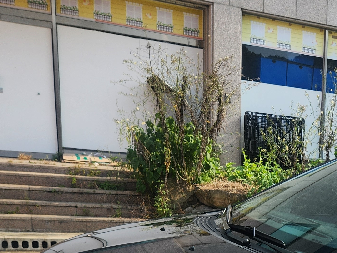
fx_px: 633
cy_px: 328
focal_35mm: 65
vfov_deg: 20.6
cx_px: 391
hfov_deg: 26.8
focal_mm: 5.4
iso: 20
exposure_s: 1/924
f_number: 1.8
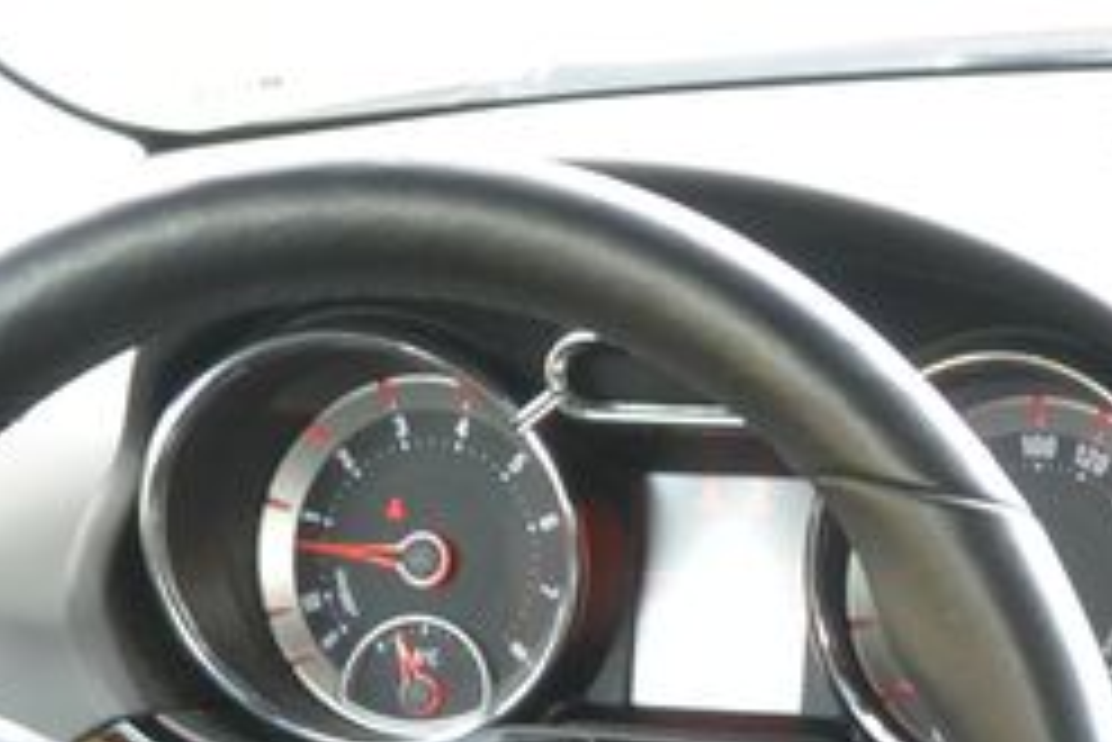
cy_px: 1459
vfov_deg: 11.2
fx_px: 3461
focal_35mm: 112
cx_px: 702
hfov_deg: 18.2
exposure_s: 1/100
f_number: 3.5
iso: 400
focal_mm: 10
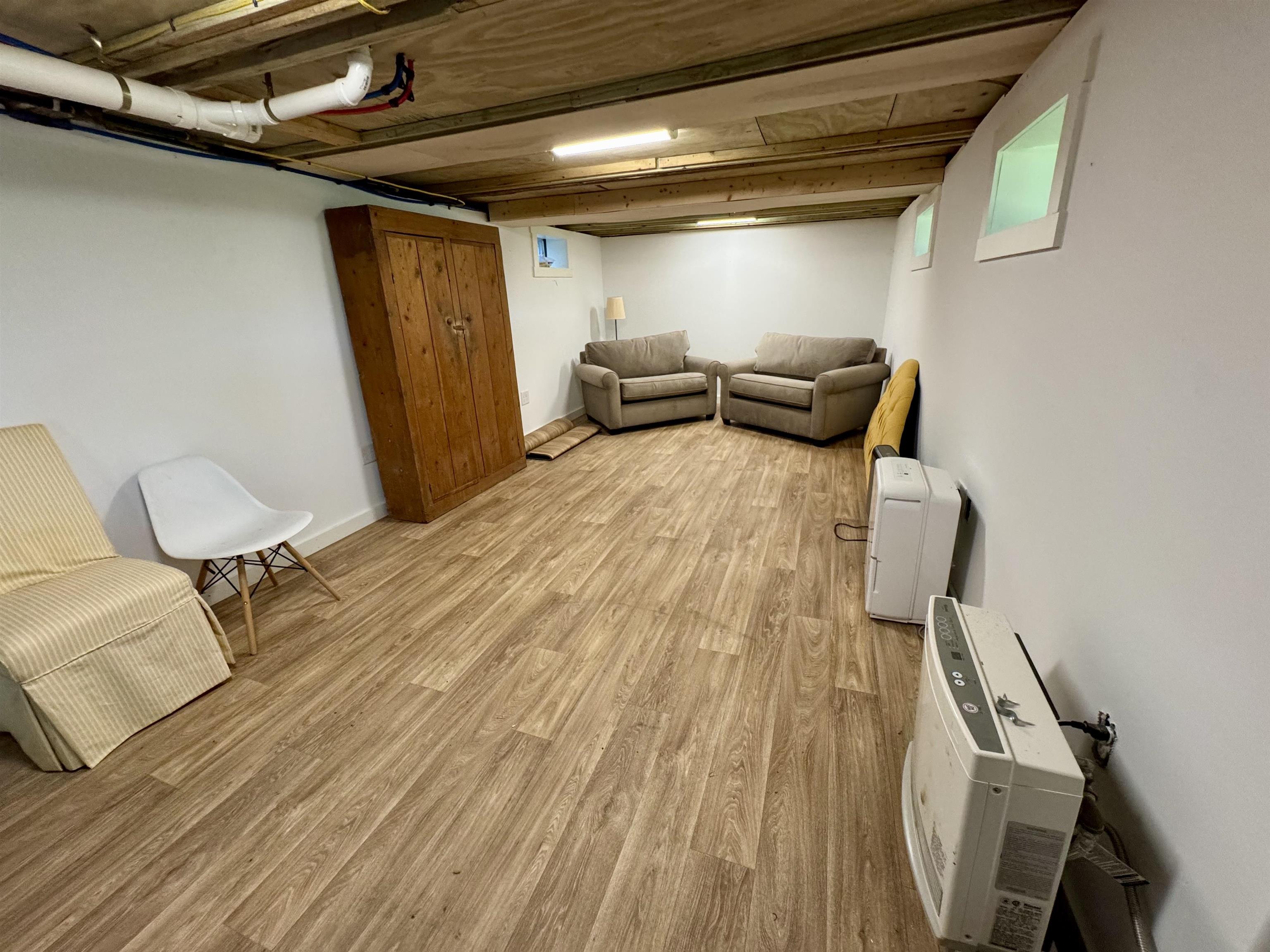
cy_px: 476
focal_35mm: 14
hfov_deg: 102.1
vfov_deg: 85.7
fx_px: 514
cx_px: 635
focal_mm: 2.22
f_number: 2.2
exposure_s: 1/120
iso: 250
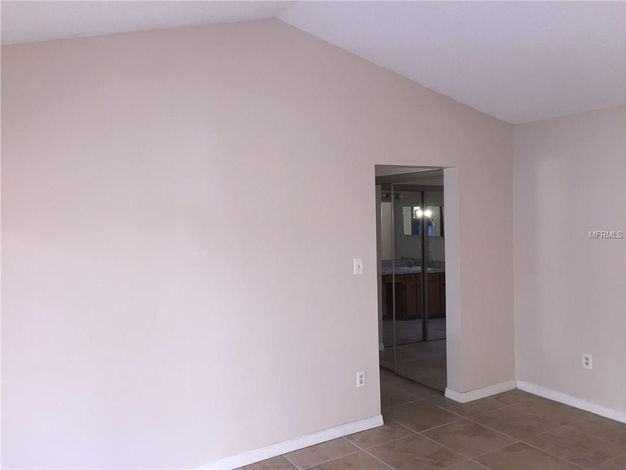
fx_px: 524
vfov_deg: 48.2
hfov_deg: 61.7
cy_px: 235
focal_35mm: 29
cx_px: 313
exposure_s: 1/30
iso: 64
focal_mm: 4.15
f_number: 2.2
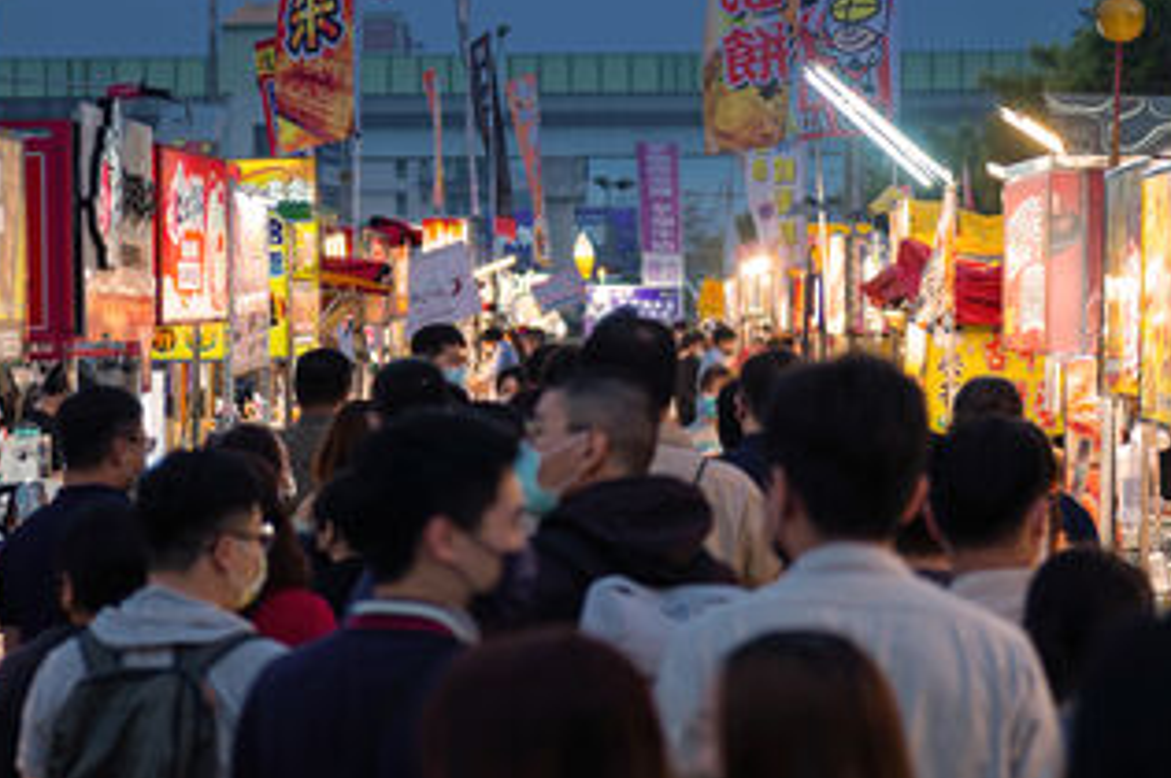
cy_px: 243
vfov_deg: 10.3
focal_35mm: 133
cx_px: 615
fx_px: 4322
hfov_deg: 15.4
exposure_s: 1/50
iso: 100
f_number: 2.8
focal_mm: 70
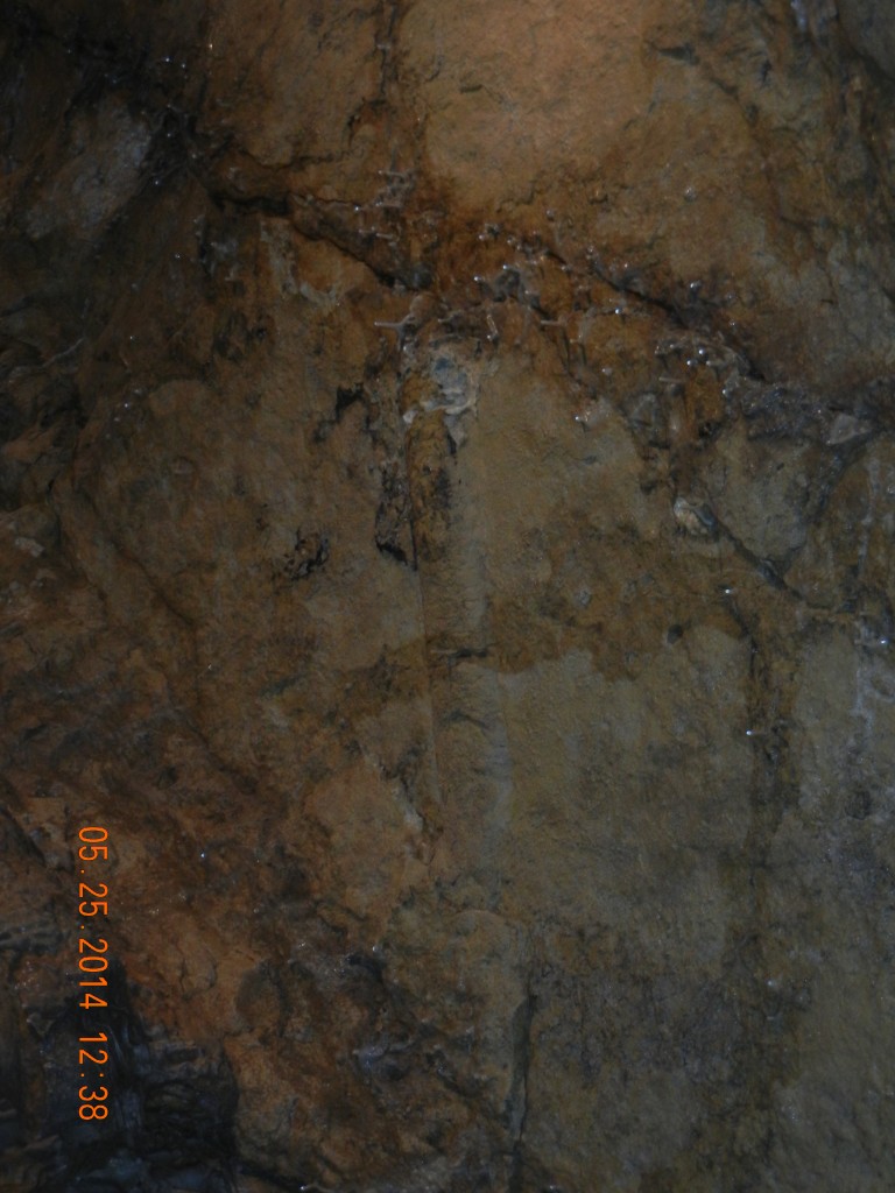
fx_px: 2654
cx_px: 448
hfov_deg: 19.1
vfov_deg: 25.3
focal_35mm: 77
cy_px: 596
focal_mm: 13.9
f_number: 4.3
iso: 400
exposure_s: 1/30
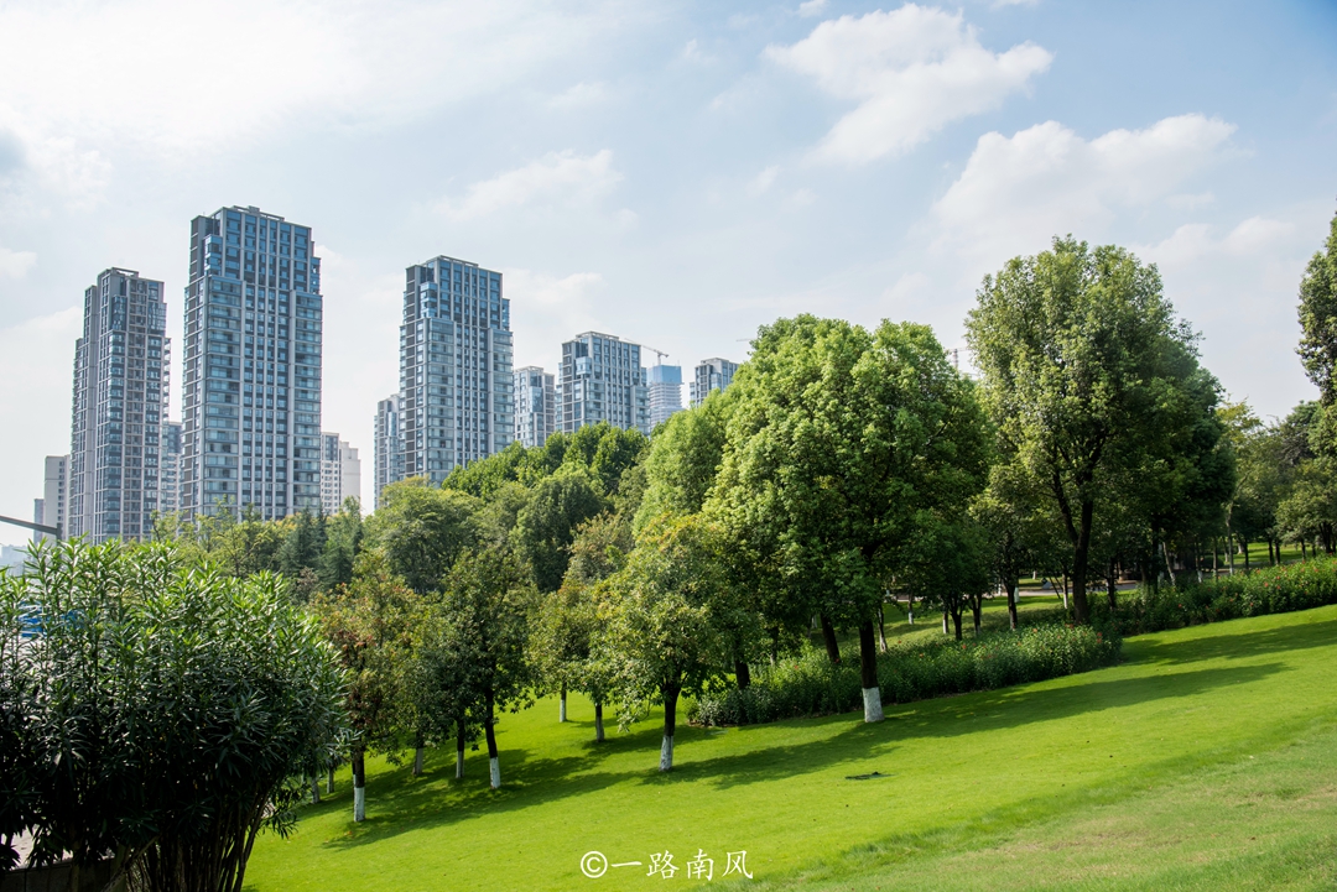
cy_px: 446
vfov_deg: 49.6
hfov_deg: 69.4
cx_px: 668
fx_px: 966
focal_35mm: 26
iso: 100
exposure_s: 1/80
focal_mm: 26
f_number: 14
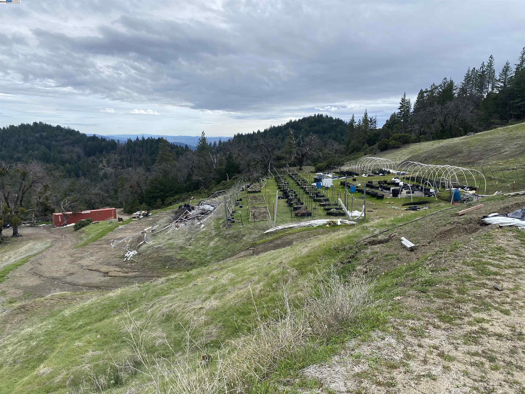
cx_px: 262
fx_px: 394
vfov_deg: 53.1
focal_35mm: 26
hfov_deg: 67.3
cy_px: 197
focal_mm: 4.25
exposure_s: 1/1377
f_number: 1.8
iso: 32
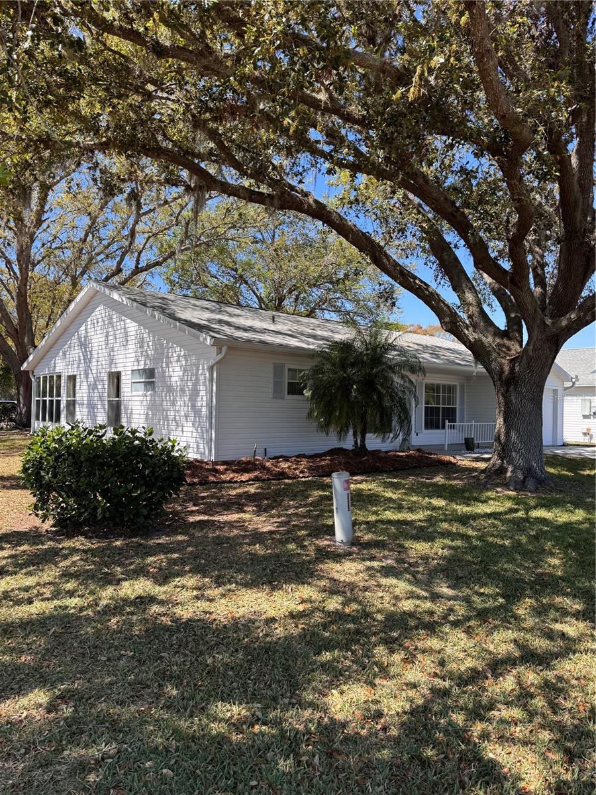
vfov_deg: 71.6
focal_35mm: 24
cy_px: 398
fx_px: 551
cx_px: 298
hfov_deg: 56.8
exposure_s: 1/1560
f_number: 1.78
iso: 80
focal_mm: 6.76
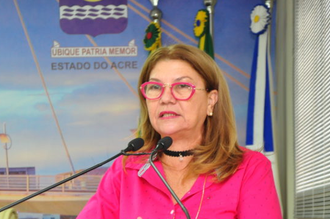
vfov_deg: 9.2
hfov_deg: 13.8
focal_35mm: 149
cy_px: 154
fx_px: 1364
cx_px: 148
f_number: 5.6
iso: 800
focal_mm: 70
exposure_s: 1/30
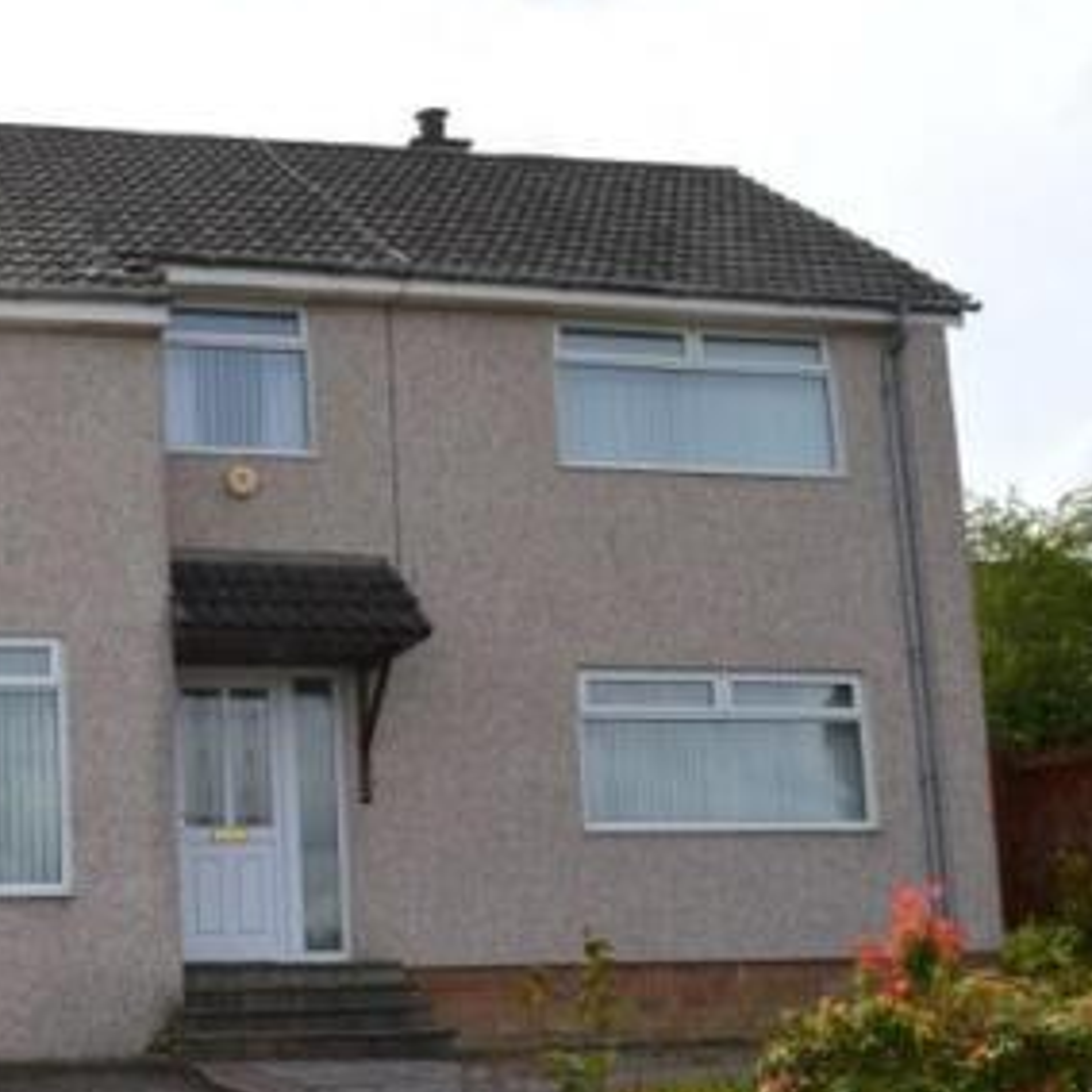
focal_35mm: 53
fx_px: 1892
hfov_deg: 30.6
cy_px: 788
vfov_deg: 31.7
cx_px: 92
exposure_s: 1/200
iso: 100
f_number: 9
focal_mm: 18
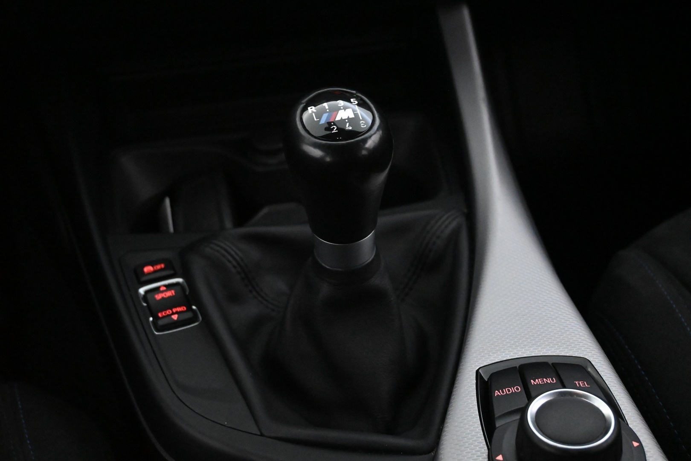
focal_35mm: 51
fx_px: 979
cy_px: 230
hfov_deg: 38.9
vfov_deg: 26.5
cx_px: 346
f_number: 5
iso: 10000
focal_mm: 34
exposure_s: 1/50
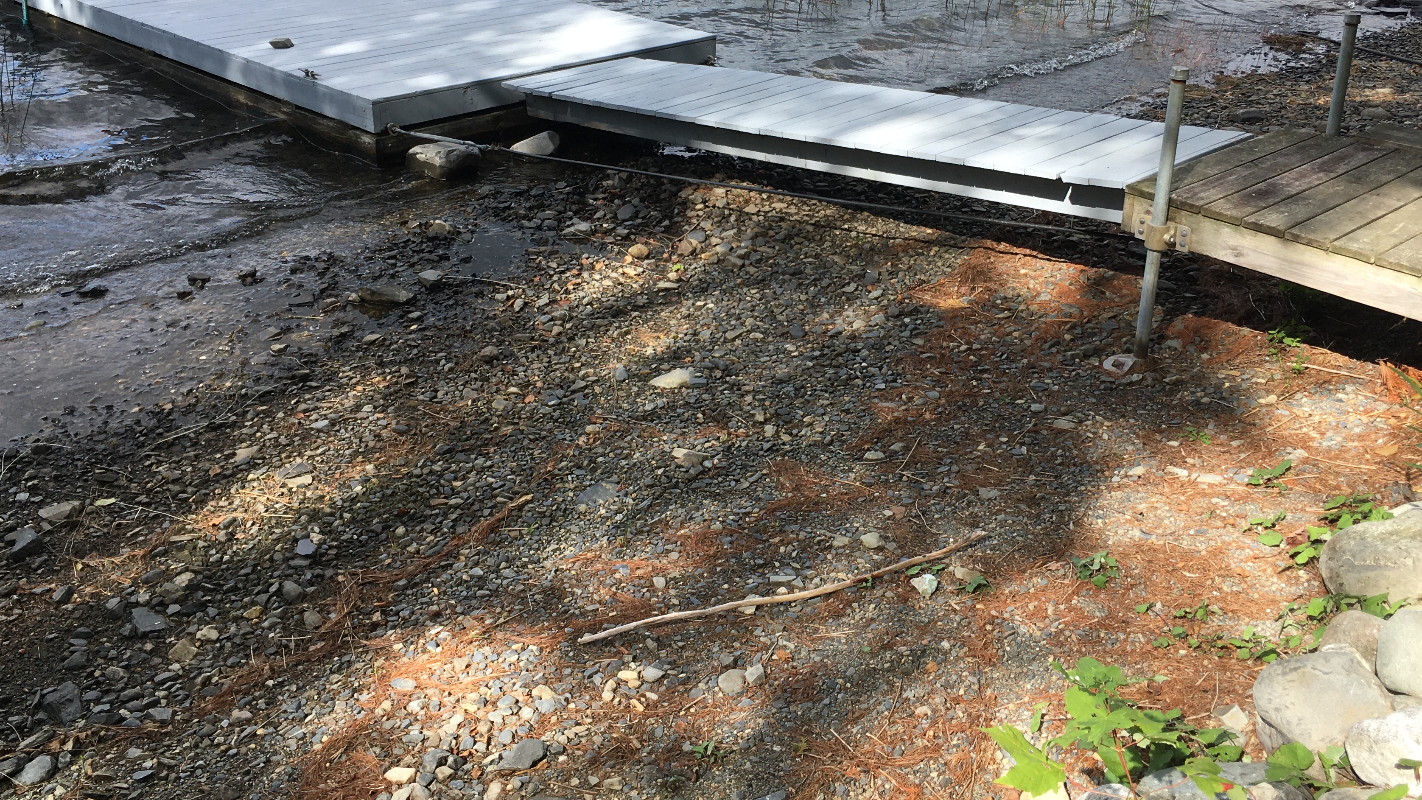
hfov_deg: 52.7
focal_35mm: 38
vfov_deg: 30.9
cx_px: 775
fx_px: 1433
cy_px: 243
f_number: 2.2
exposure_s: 1/657
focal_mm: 4.15
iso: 25
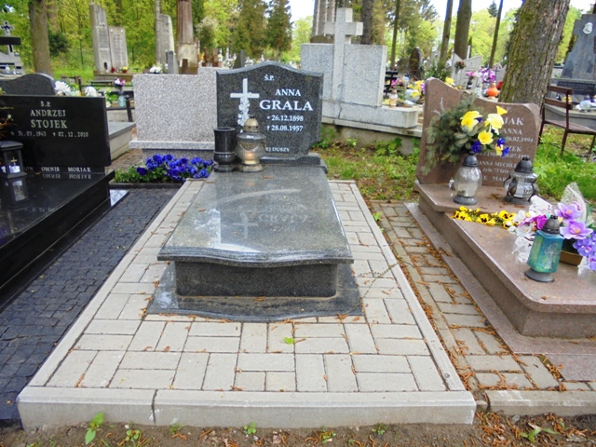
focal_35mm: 26
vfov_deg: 53.1
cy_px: 224
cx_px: 298
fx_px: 448
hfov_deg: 67.3
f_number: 3.5
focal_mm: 4.6
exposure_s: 1/60
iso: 100
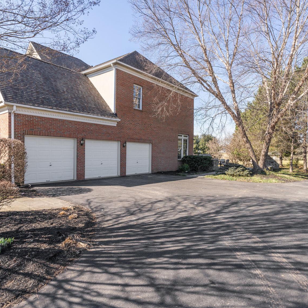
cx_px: 165
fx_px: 232
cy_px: 154
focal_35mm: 23
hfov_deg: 67.2
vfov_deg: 67.3
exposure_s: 1/200
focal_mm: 18
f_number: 8
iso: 200
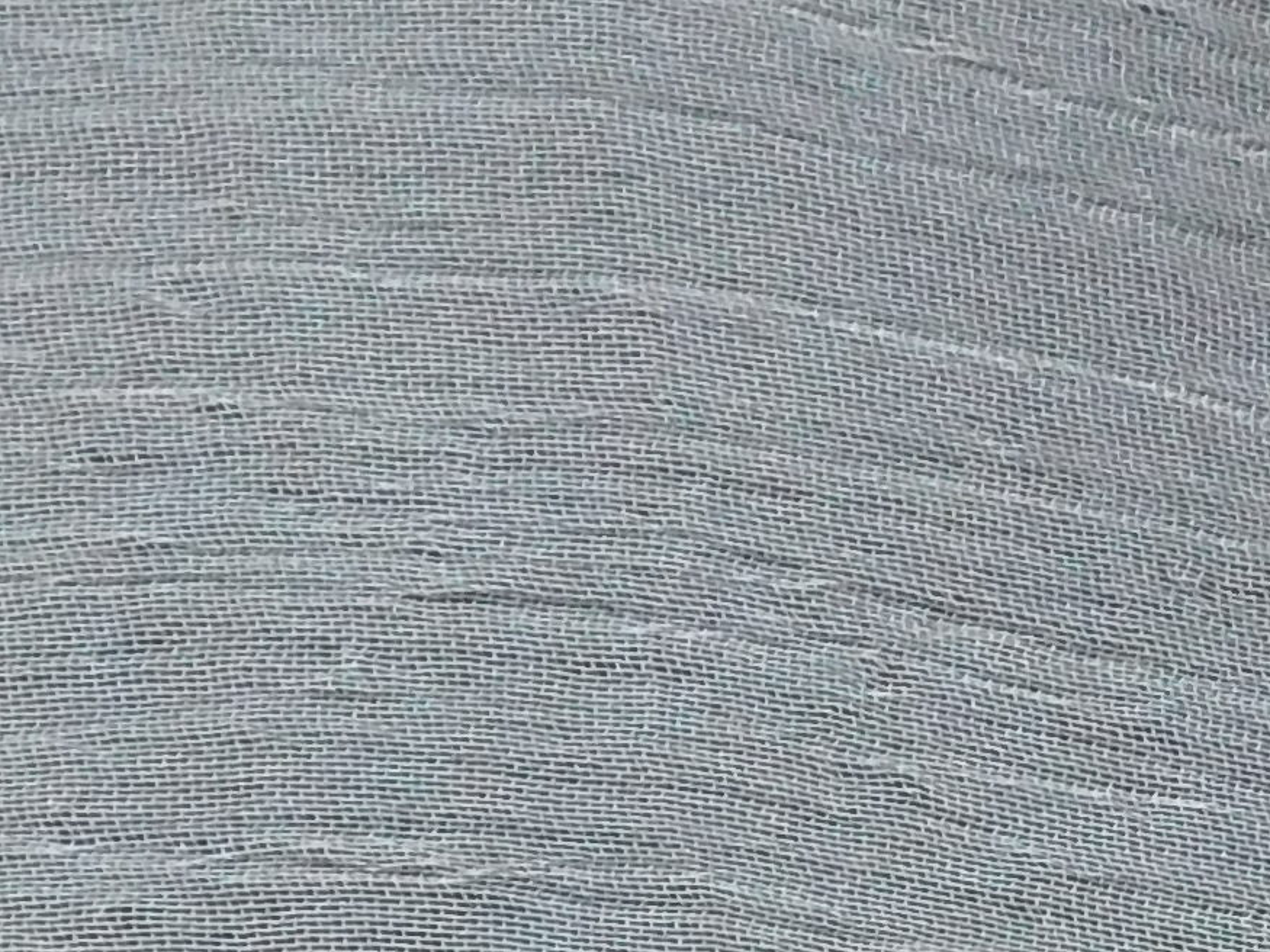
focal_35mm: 158
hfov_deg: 12.2
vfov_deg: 9.1
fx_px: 5796
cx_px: 1485
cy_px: 1509
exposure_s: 1/25
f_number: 3.2
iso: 400
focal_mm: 5.3
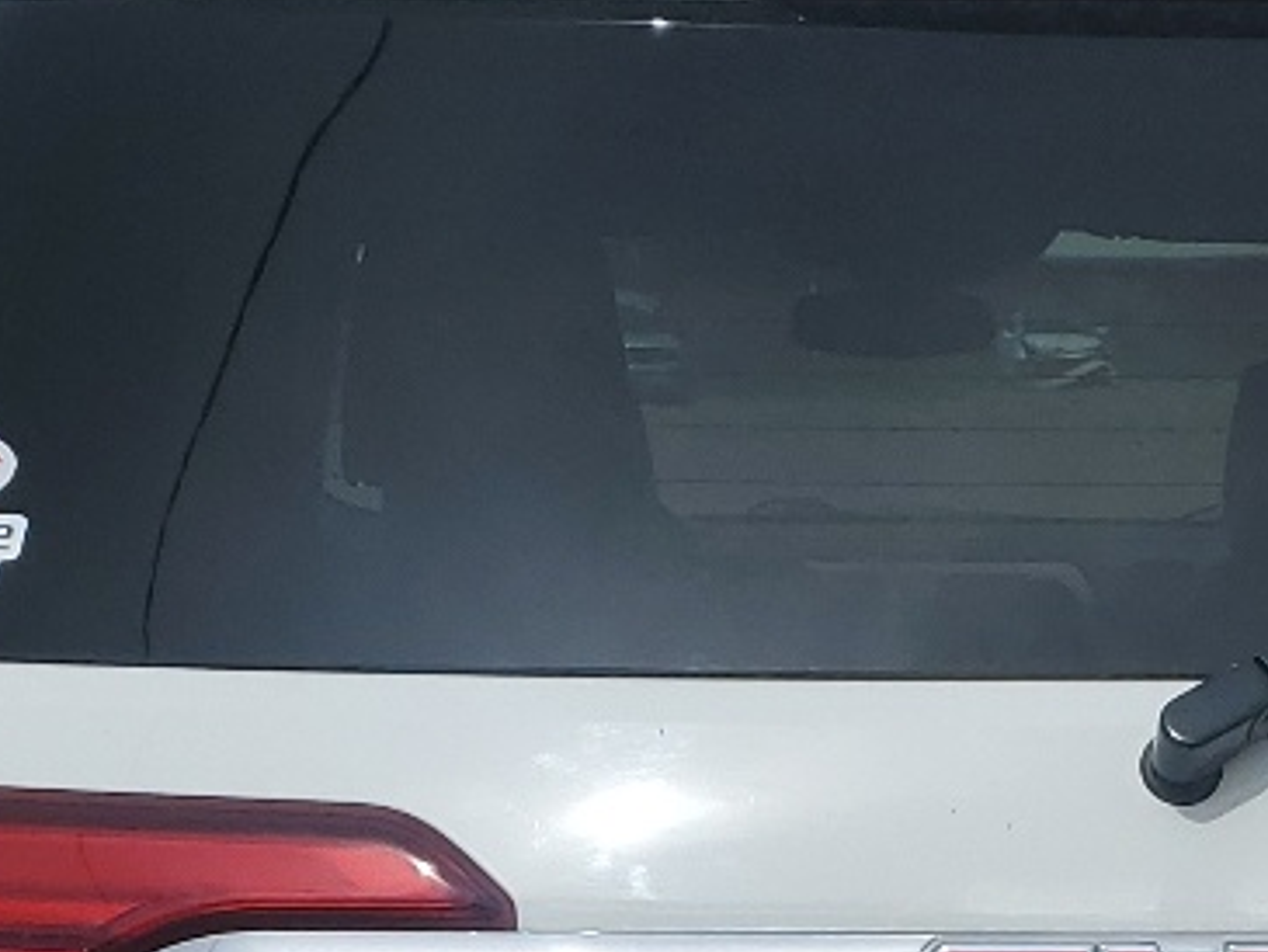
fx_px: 4177
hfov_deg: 17.1
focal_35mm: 114
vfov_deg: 12.5
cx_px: 1004
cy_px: 1313
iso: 50
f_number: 1.5
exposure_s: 1/10000
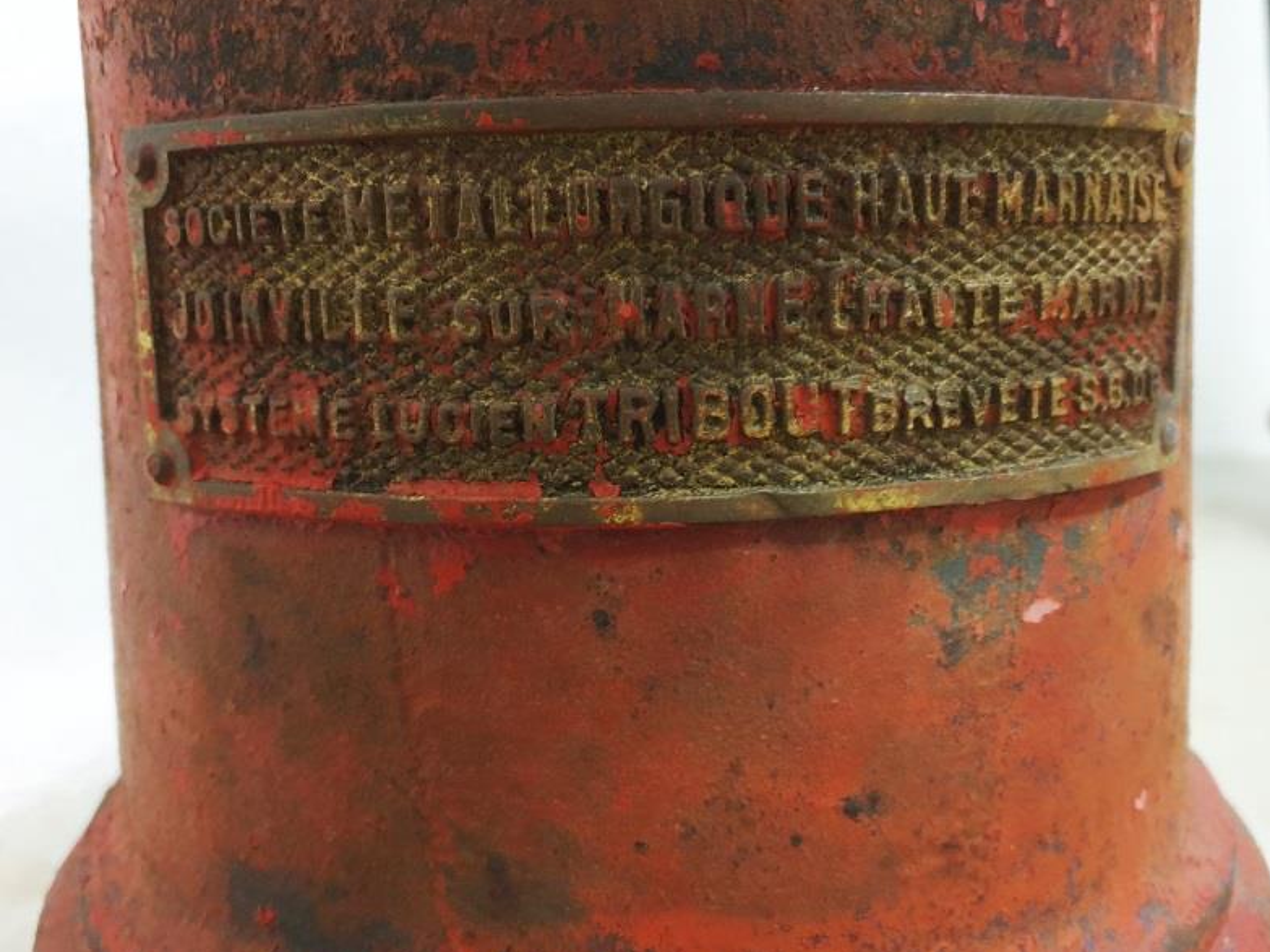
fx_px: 1247
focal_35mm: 34
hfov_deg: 54.0
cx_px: 647
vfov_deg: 41.8
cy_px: 456
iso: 320
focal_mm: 4.3
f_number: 1.5
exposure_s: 1/14
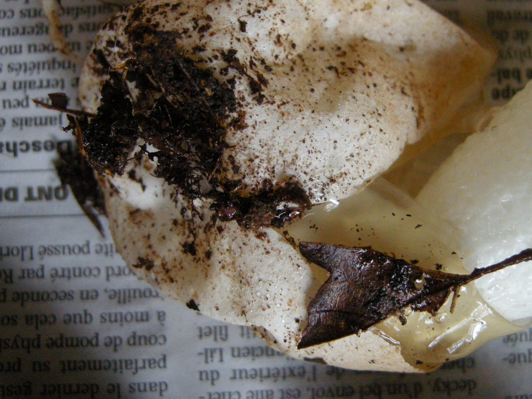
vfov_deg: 31.5
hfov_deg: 41.1
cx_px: 303
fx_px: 707
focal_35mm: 46
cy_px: 171
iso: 400
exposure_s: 1/24
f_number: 2.7
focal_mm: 7.5
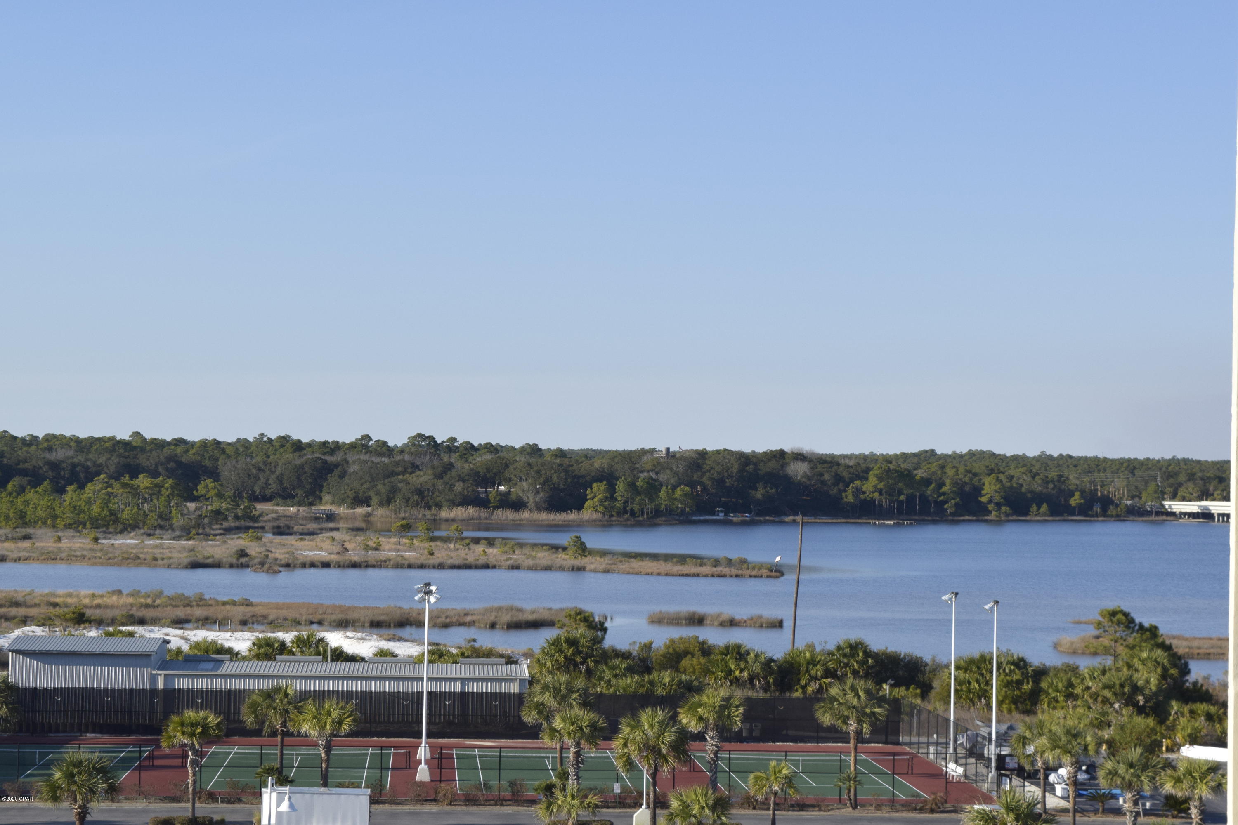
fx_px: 2837
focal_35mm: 82
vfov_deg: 16.6
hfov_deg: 24.6
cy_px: 412
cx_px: 619
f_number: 14
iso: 800
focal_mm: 55
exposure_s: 1/800
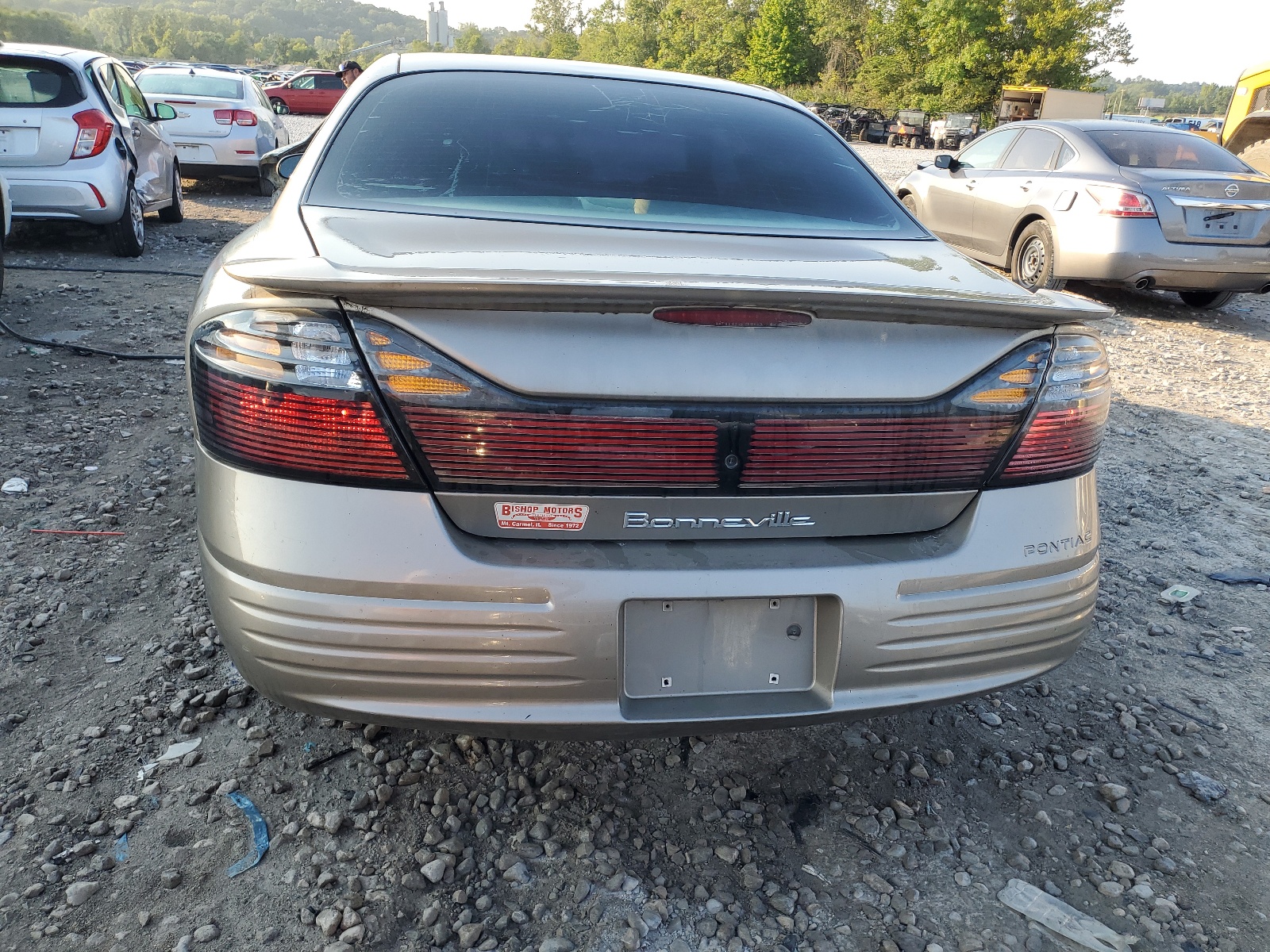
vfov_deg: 53.1
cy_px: 476
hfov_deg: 67.3
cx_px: 635
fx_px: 954
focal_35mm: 26
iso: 50
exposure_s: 1/526
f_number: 1.5
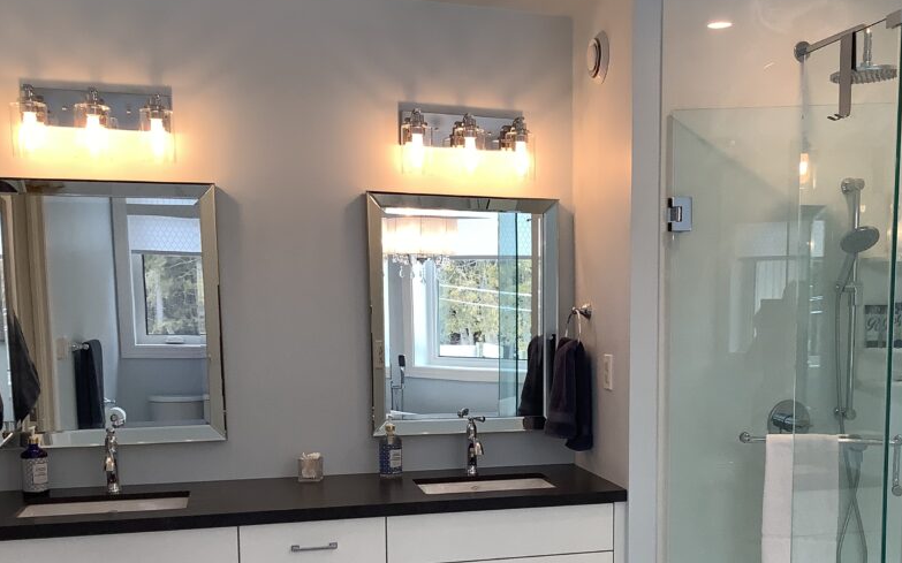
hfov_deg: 45.6
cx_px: 588
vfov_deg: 29.4
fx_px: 1057
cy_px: 425
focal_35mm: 43
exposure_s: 1/120
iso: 80
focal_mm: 3.3
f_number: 2.4
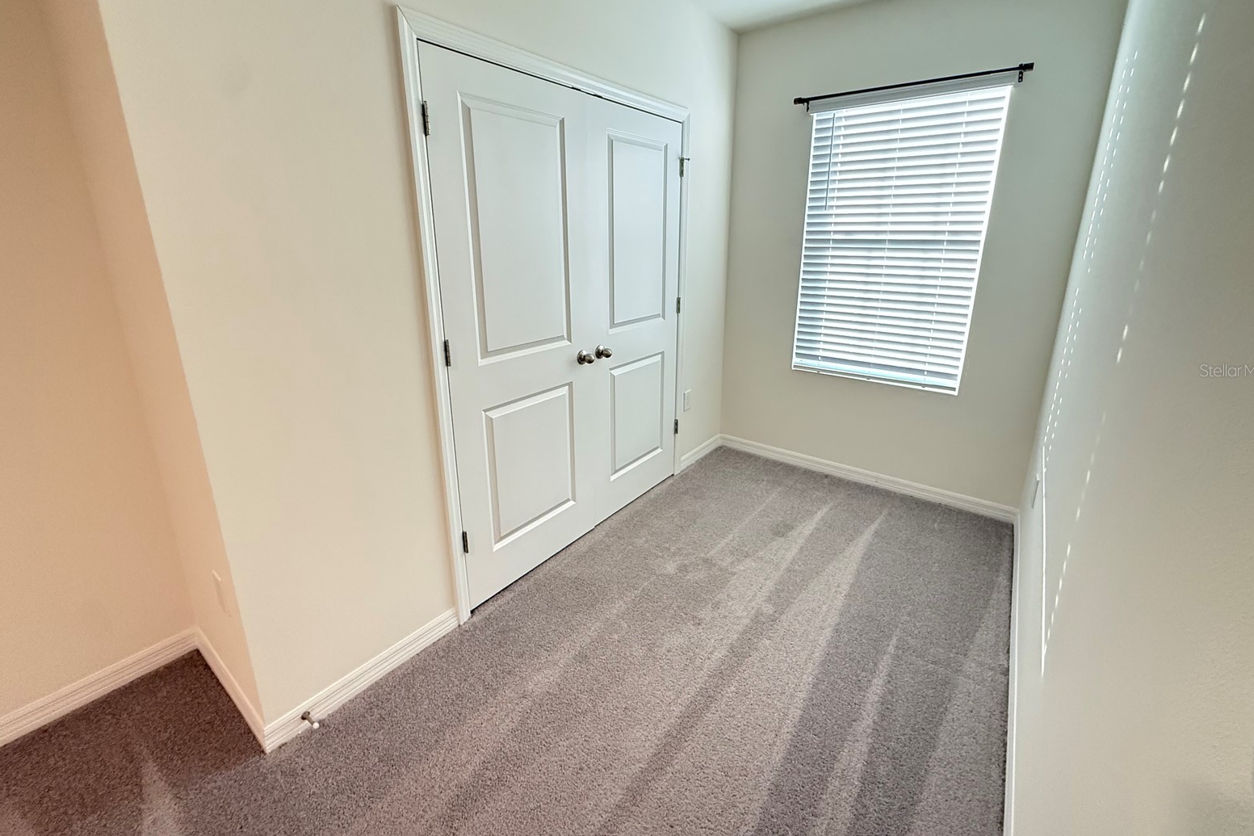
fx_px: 522
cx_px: 630
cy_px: 370
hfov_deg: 100.4
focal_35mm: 15
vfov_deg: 77.0
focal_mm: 2.22
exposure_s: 1/60
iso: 800
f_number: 2.2
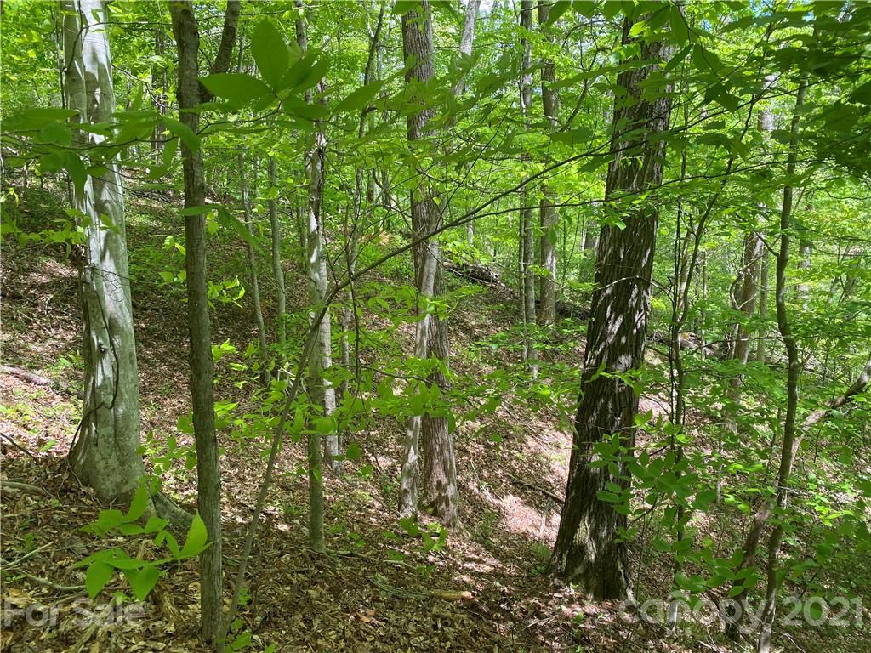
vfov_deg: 53.1
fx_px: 654
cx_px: 436
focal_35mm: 26
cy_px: 326
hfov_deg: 67.3
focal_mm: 4.25
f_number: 1.8
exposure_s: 1/228
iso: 32
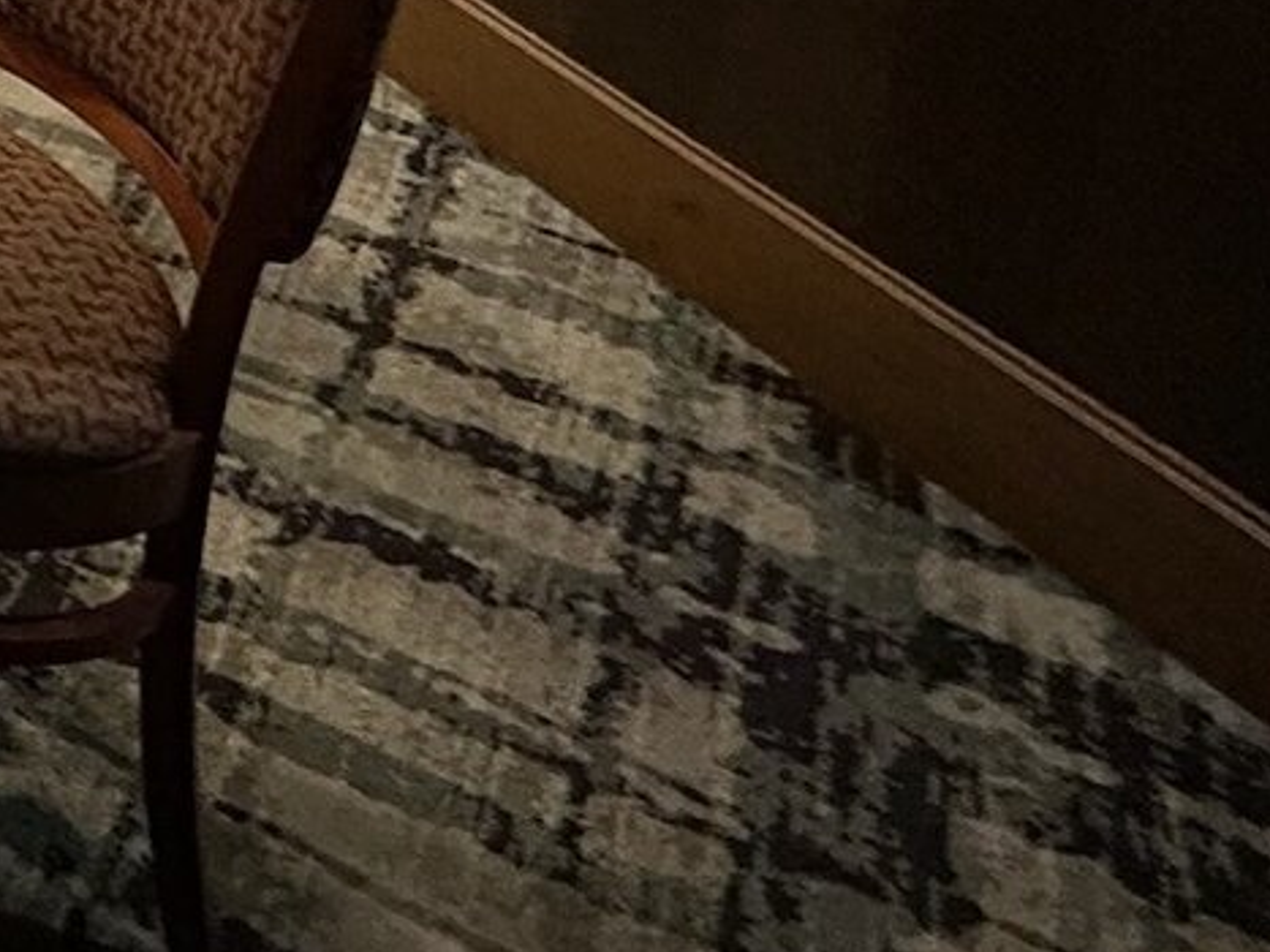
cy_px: -653
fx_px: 2201
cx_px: -1131
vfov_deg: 19.6
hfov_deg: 20.3
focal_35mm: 60
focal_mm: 2.22
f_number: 2.2
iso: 500
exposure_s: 1/60
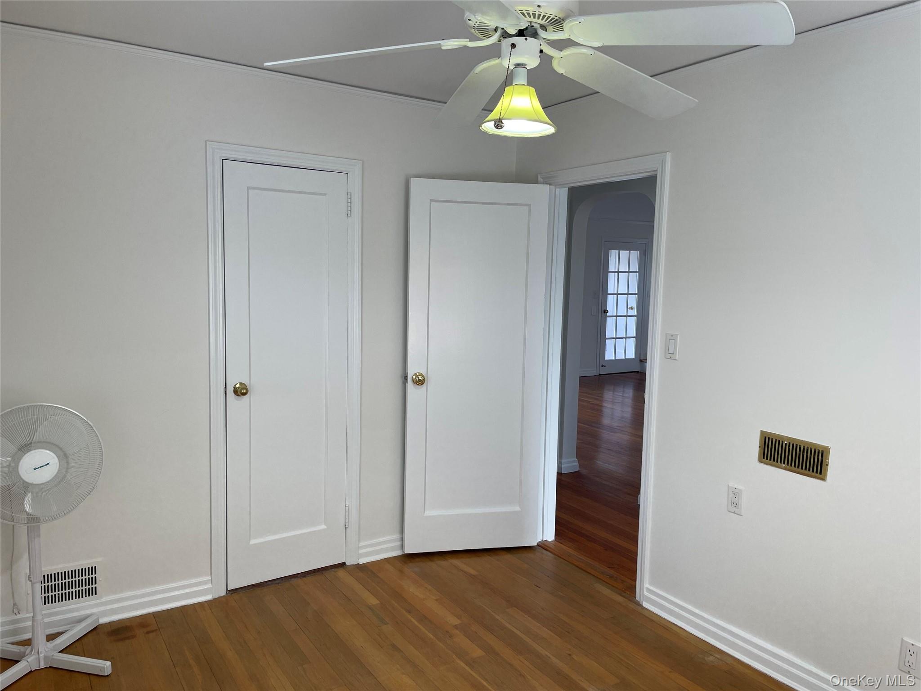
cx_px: 460
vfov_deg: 53.1
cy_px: 346
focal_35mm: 26
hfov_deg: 67.3
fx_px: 692
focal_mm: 4.2
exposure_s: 1/120
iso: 50
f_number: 1.6
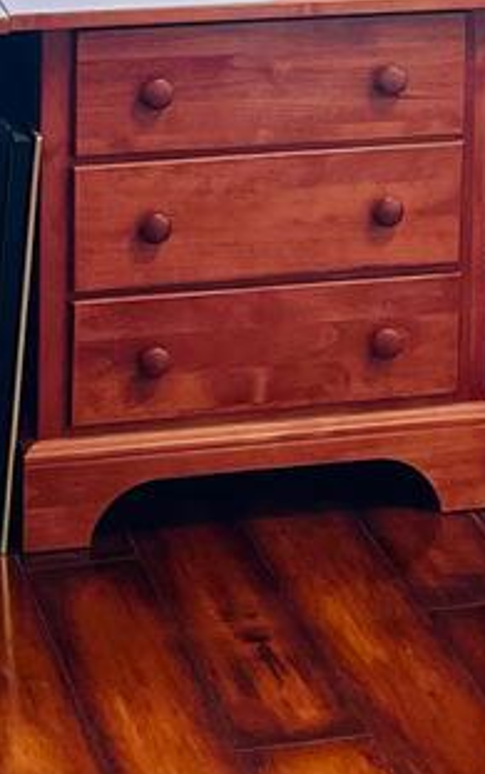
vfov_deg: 14.3
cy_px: -396
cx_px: 313
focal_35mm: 136
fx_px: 2870
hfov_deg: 9.7
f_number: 1.6
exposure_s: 1/120
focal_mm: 5.1
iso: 100
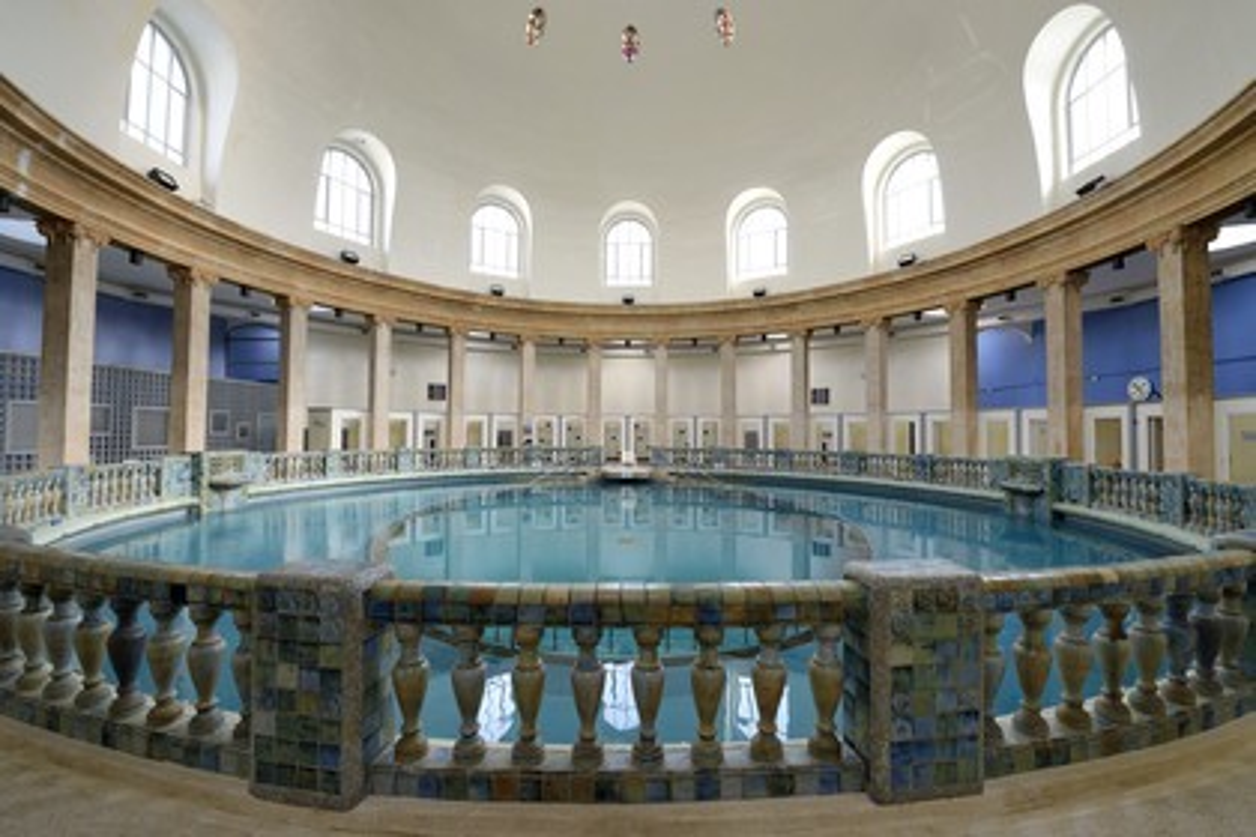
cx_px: 628
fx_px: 488
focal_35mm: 14
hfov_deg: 104.3
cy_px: 418
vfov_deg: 81.2
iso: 200
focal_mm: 14
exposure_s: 1/20
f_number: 8
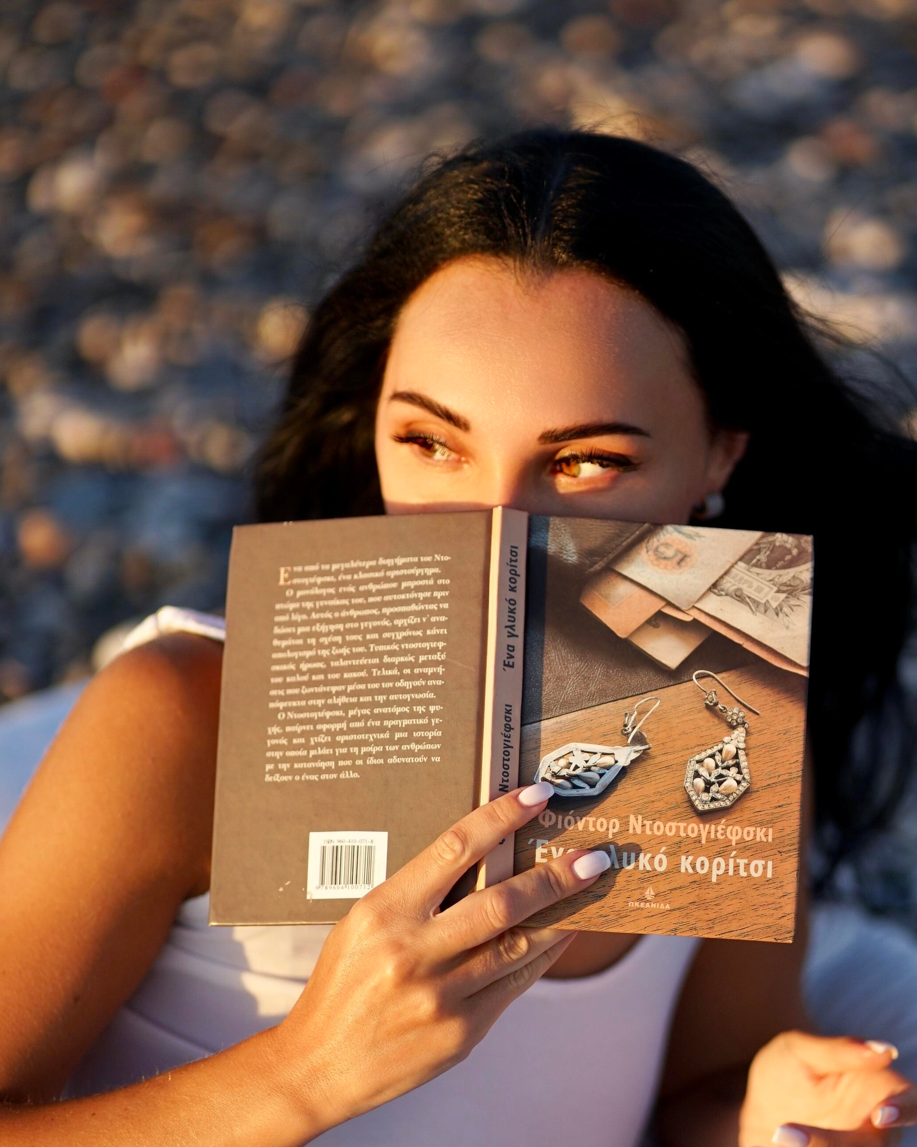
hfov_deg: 12.7
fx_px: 4106
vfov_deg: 15.9
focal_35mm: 121
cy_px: 734
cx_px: 549
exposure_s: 1/2000
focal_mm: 85
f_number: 1.8
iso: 160
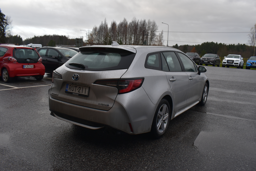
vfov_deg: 43.6
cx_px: 128
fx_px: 213
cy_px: 86
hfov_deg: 61.9
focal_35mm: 30
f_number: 9.5
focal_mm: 20
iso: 400
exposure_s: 1/125
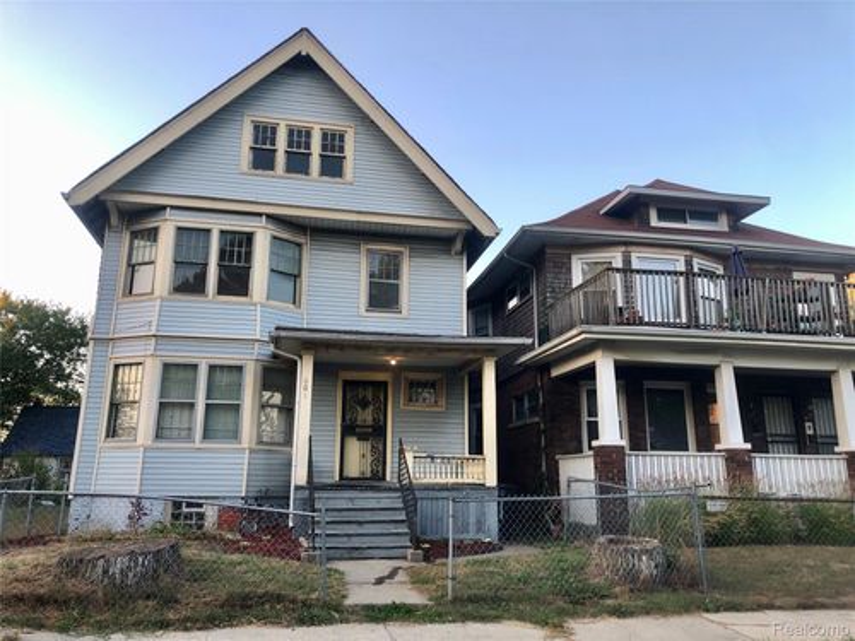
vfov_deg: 49.7
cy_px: 320
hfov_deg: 63.4
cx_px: 428
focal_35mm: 28
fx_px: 692
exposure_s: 1/123
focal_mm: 3.99
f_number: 1.8
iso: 20
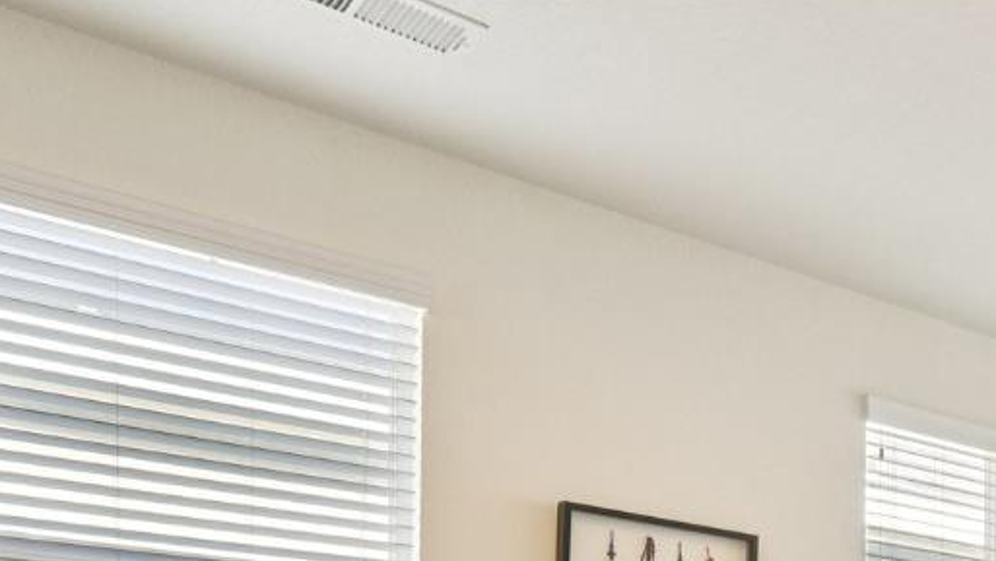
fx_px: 1295
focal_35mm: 49
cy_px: 793
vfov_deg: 21.3
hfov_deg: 32.0
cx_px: 1297
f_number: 8
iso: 400
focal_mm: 16
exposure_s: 1/25
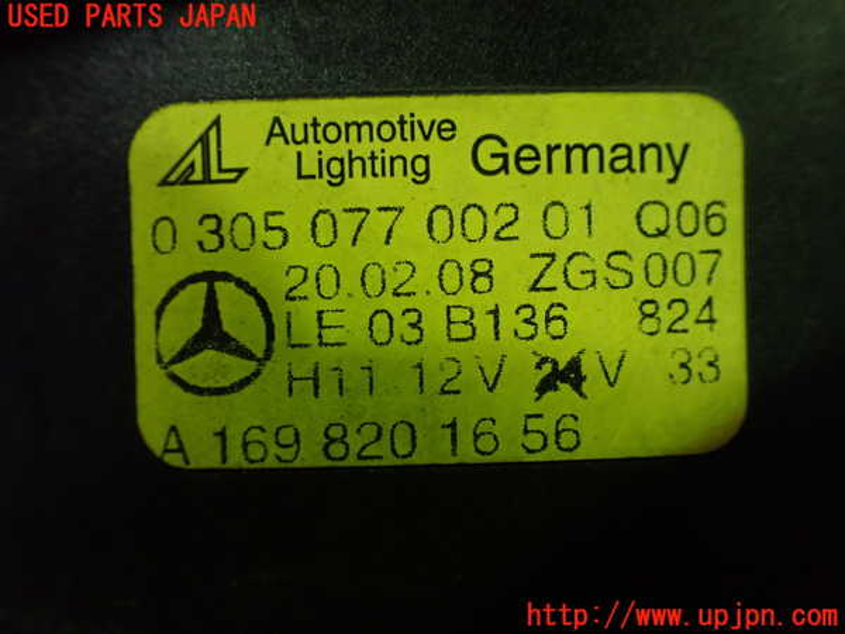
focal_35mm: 30
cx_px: 422
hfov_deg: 60.0
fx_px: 732
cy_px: 317
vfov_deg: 46.8
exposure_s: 1/100
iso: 800
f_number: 2.3
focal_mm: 5.4
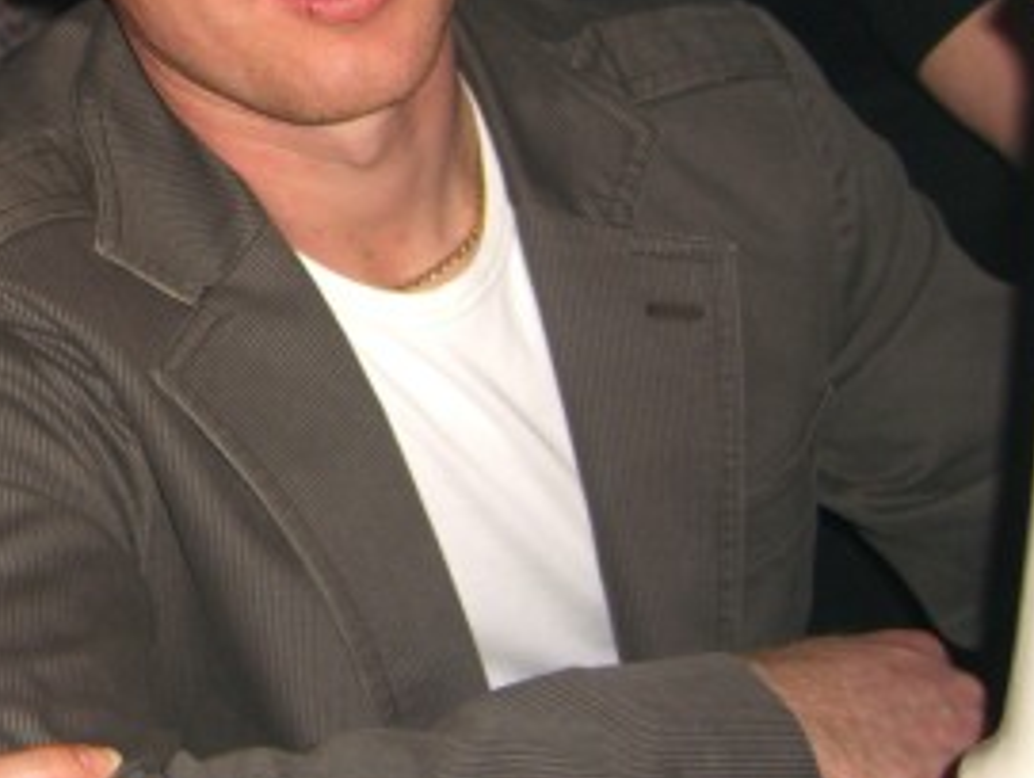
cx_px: -53
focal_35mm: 84
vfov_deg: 17.3
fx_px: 2512
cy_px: 46
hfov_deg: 22.2
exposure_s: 1/60
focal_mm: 7.9
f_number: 2.8
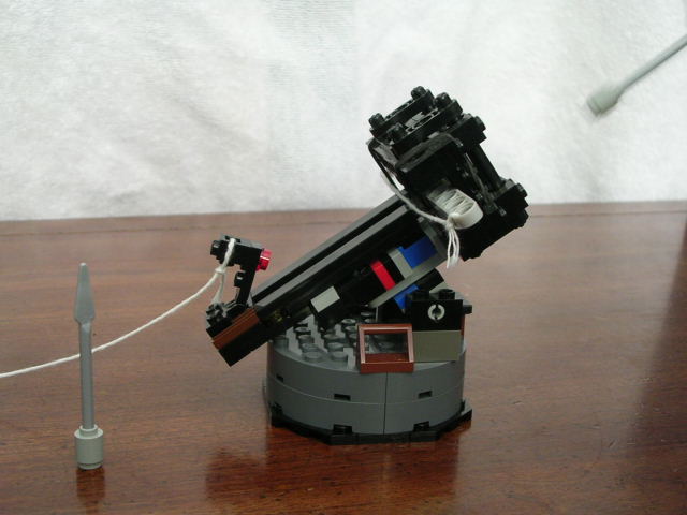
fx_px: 972
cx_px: 344
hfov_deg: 38.9
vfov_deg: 29.7
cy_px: 258
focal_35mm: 49
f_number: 3.1
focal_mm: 7.5
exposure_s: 1/2.8
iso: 200
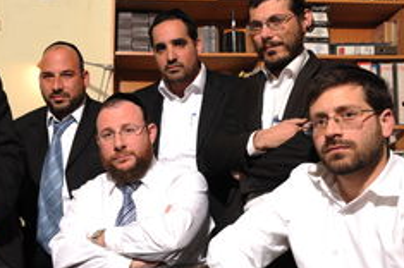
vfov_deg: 29.0
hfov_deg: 42.1
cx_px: 129
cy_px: 170
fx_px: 516
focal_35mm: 46
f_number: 5.6
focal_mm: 27
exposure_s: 1/40
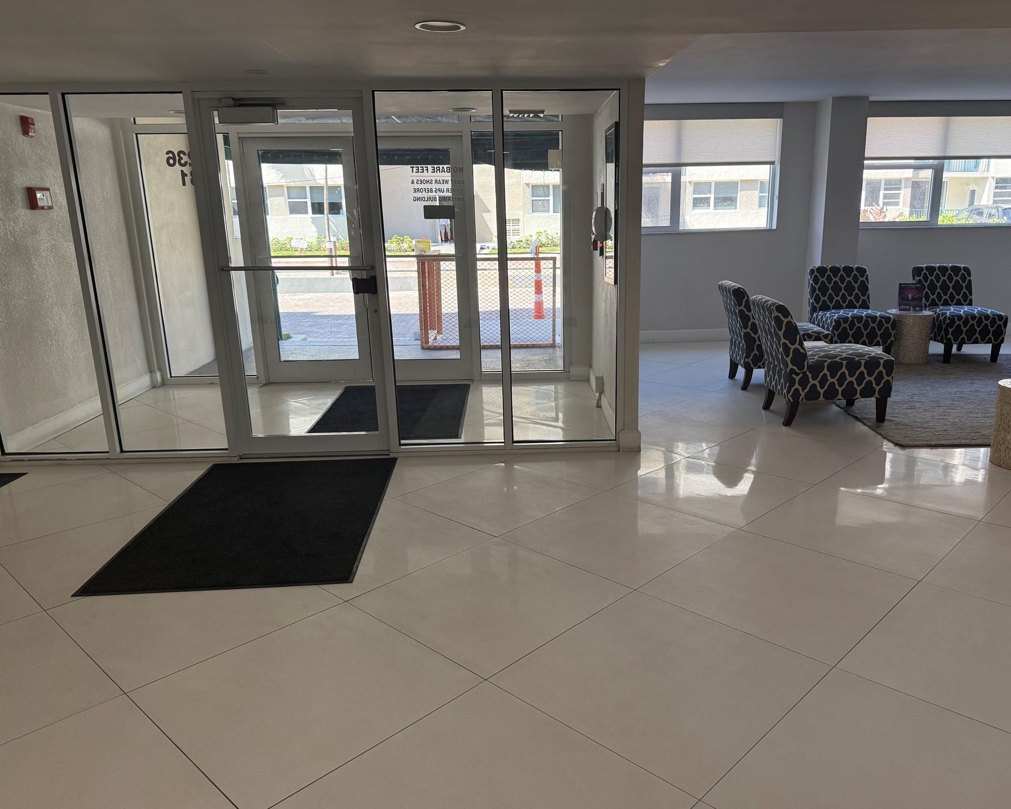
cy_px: 419
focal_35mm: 26
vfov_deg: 54.9
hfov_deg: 65.9
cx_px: 552
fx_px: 778
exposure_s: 1/228
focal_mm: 6.76
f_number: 1.78
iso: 125
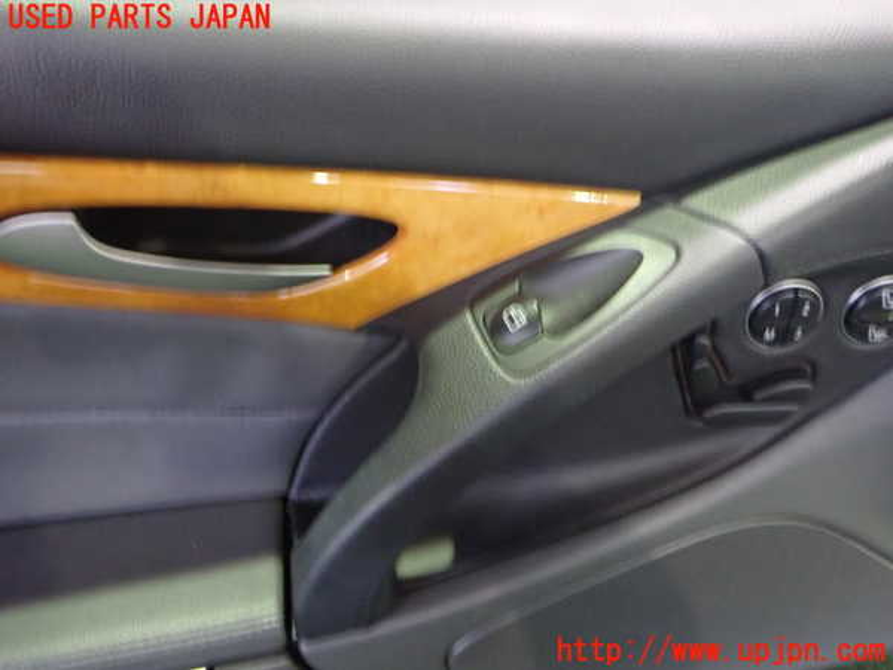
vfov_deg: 46.8
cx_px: 446
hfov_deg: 60.0
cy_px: 335
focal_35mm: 30
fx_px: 774
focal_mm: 5.4
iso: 800
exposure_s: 1/20
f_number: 2.3
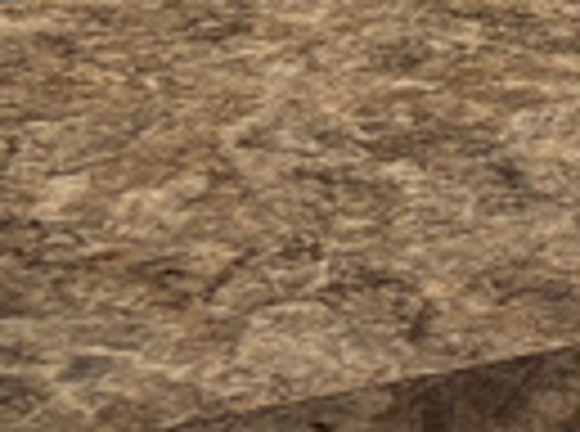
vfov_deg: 7.0
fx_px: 3459
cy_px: -333
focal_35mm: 207
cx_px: 2019
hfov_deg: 7.7
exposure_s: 1/120
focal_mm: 5.96
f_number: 1.6
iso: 32
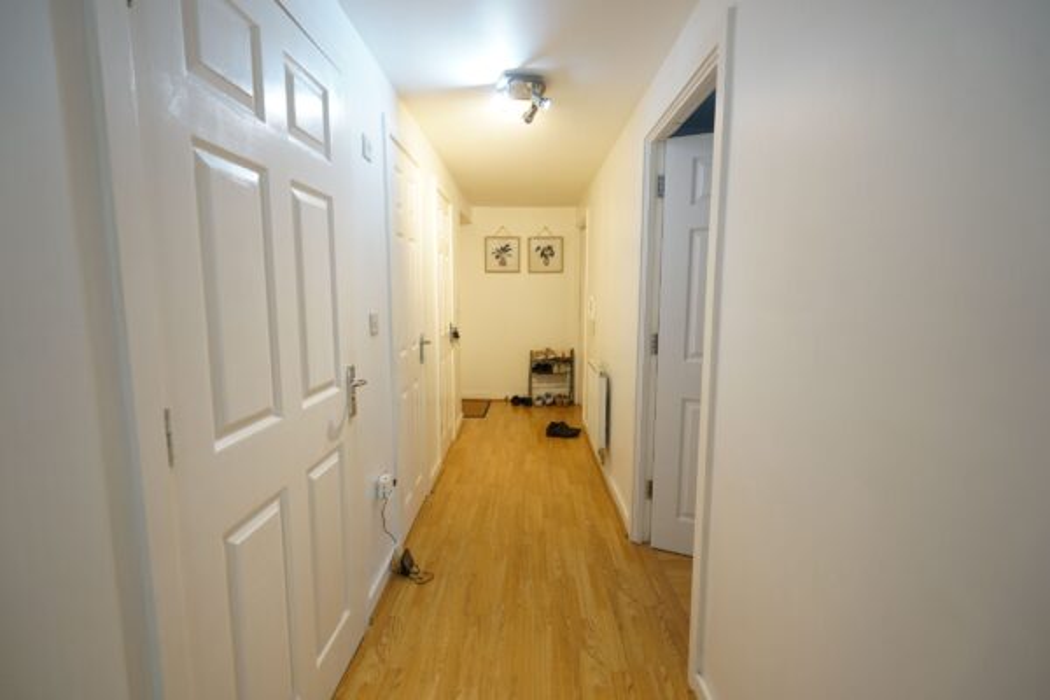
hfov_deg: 96.7
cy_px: 350
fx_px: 467
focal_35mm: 16
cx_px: 525
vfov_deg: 73.7
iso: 400
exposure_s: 1/15
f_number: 4.5
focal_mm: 16
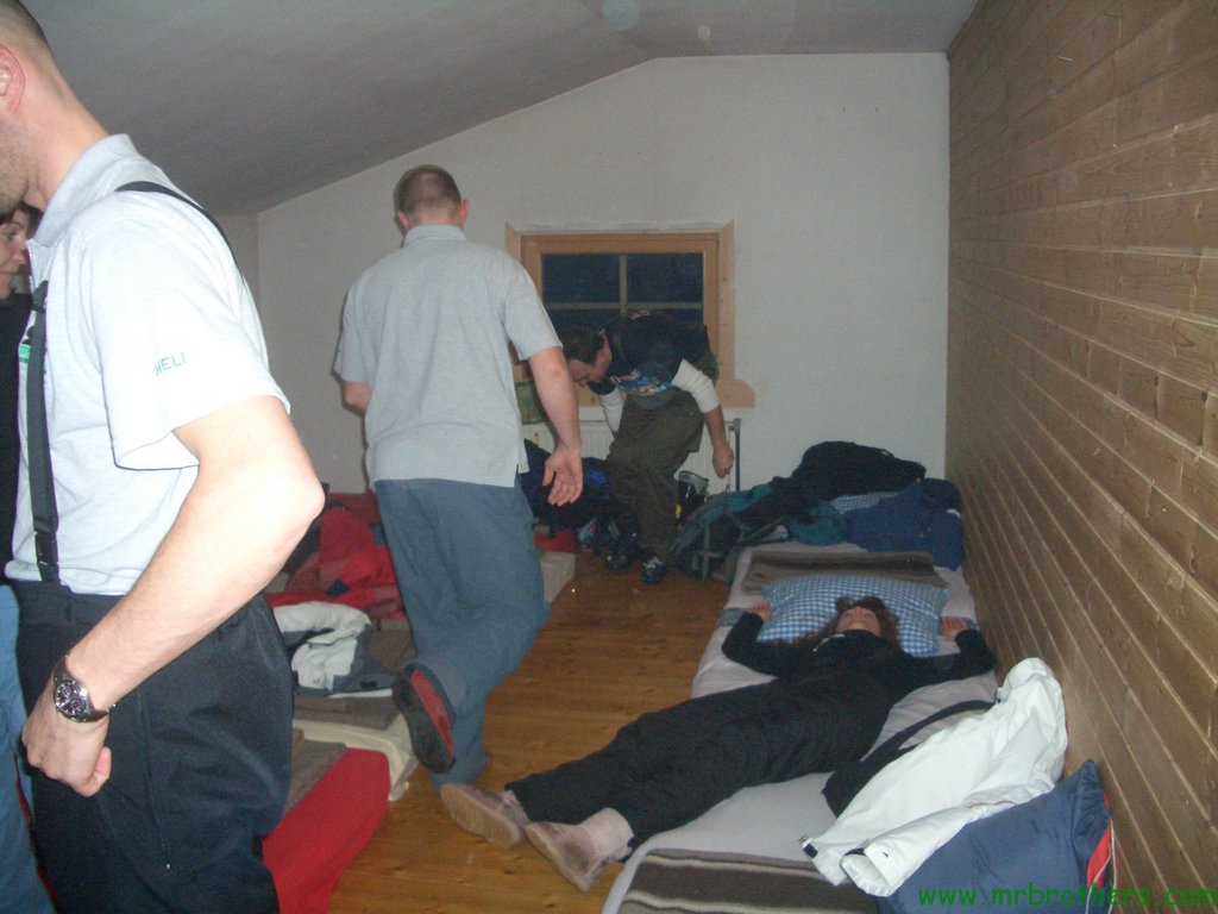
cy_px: 457
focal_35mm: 35
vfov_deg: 40.7
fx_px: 1232
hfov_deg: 52.6
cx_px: 609
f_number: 2.6
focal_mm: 5.8
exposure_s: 1/60
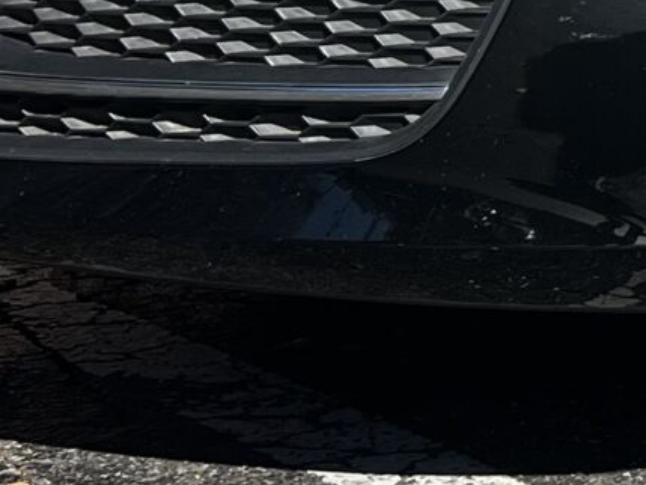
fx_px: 2893
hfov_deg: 10.8
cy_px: -310
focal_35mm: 155
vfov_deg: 9.2
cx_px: 1554
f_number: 1.5
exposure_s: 1/3356
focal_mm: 5.7
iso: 50
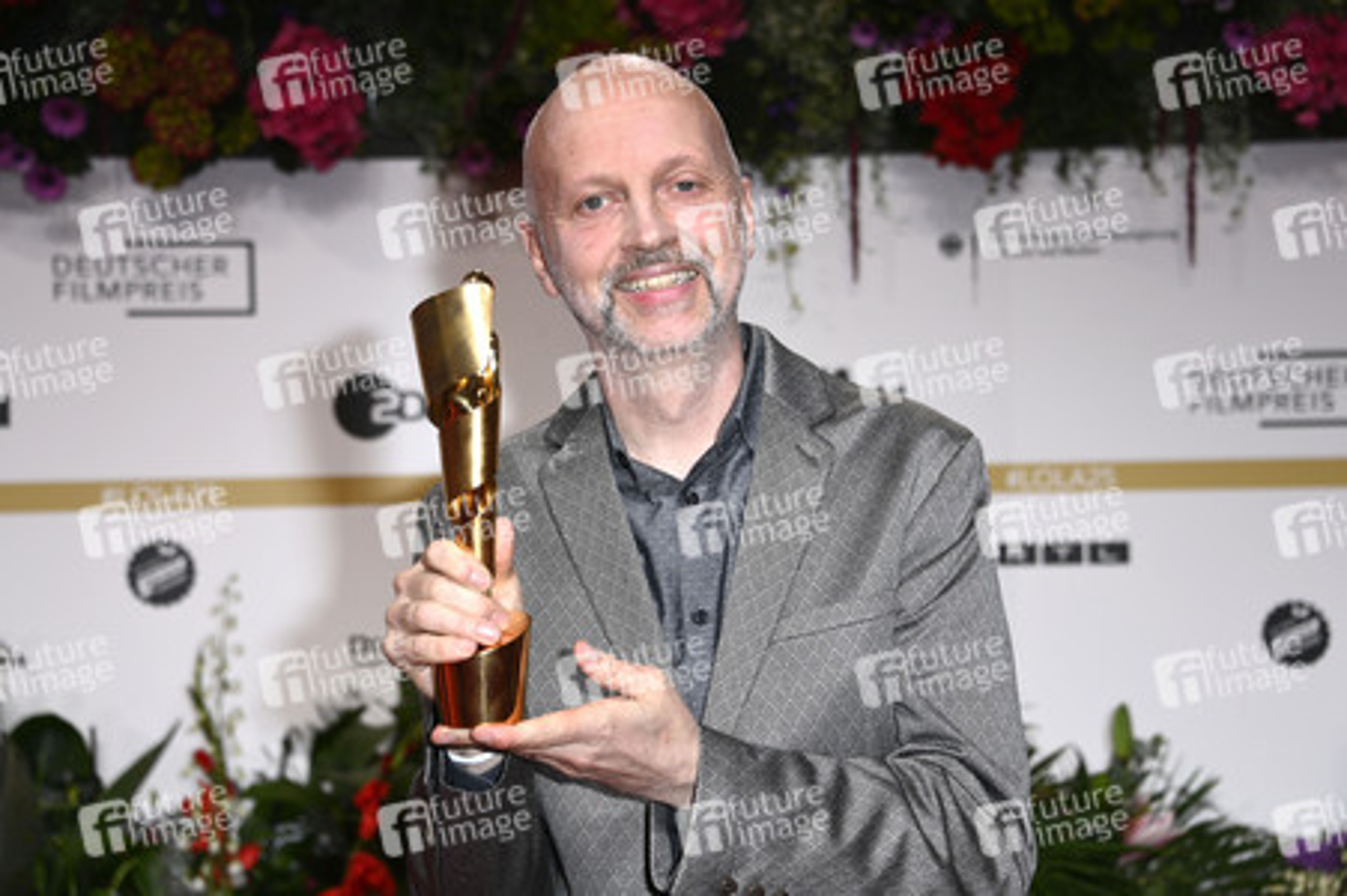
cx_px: 674
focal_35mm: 82
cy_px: 448
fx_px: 3066
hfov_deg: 24.8
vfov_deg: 16.6
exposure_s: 1/250
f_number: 5.6
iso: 500
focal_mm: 82
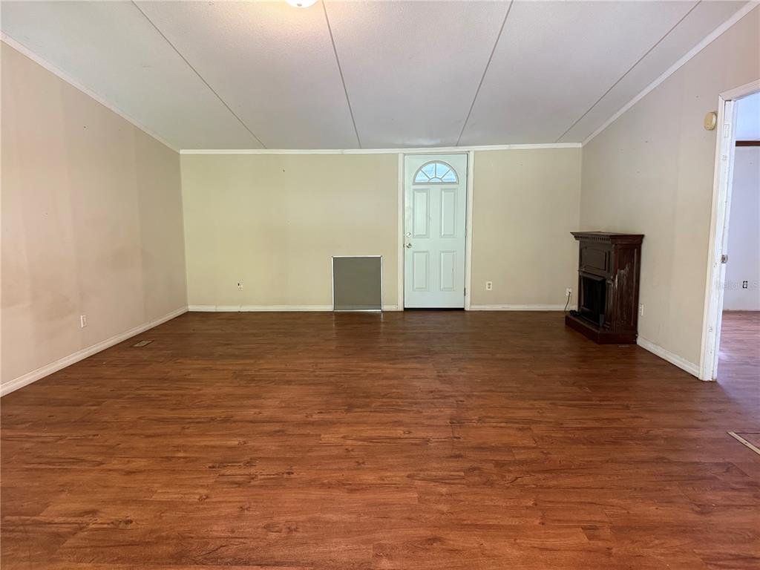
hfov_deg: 71.6
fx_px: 527
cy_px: 285
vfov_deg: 56.8
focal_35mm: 24
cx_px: 380
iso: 500
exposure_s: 1/60
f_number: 1.78
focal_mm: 6.76
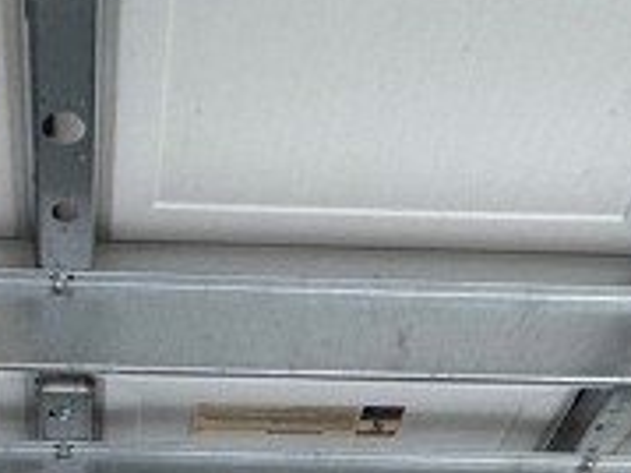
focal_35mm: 80
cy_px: 1327
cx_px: 120
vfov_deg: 11.9
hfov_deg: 24.0
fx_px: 1457
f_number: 2.2
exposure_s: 1/120
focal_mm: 2.22
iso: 100
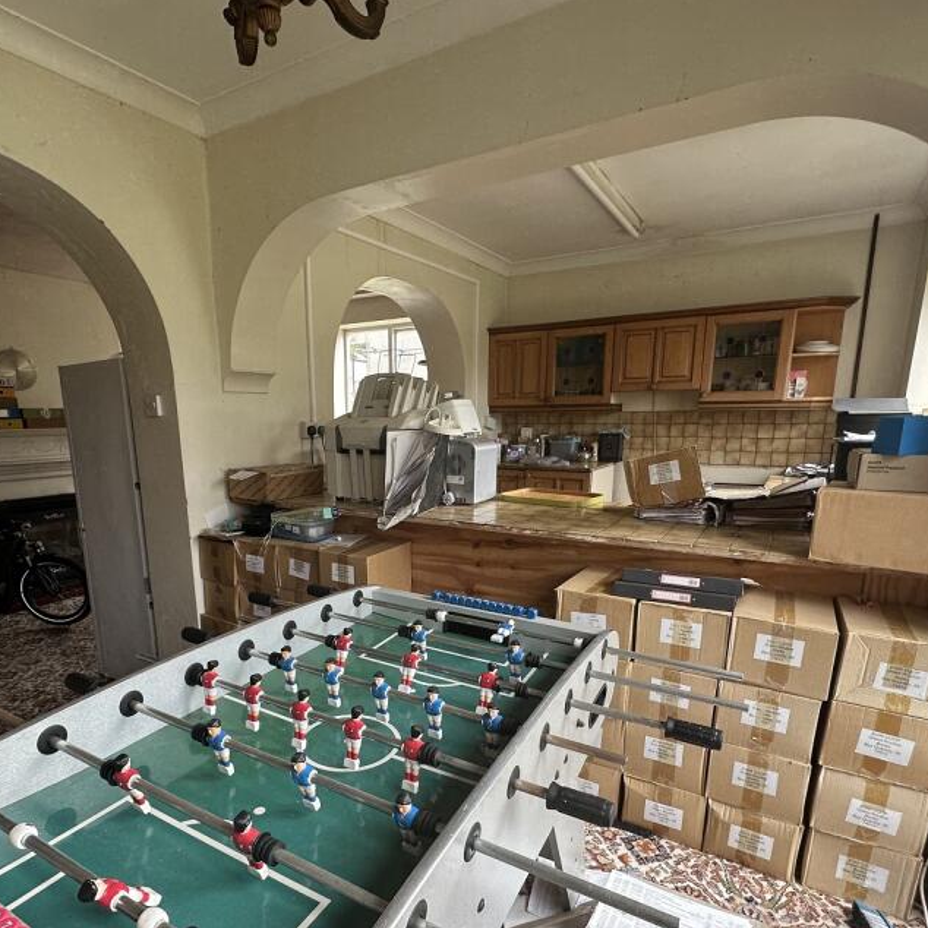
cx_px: 411
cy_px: 555
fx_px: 607
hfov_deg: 74.6
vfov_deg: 74.0
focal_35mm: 20
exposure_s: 1/99
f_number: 2.2
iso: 64
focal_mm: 2.22
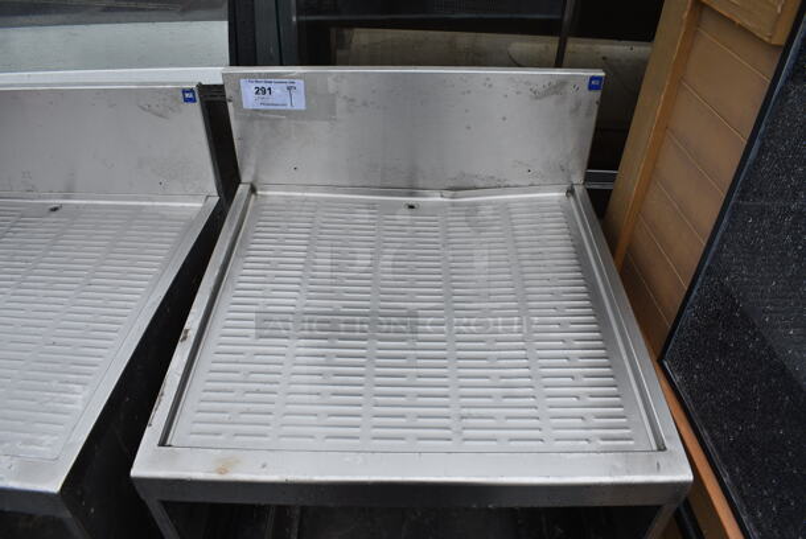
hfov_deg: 67.3
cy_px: 270
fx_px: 605
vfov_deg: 48.0
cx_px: 403
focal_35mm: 27
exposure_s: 1/250
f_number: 8
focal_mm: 18
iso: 100
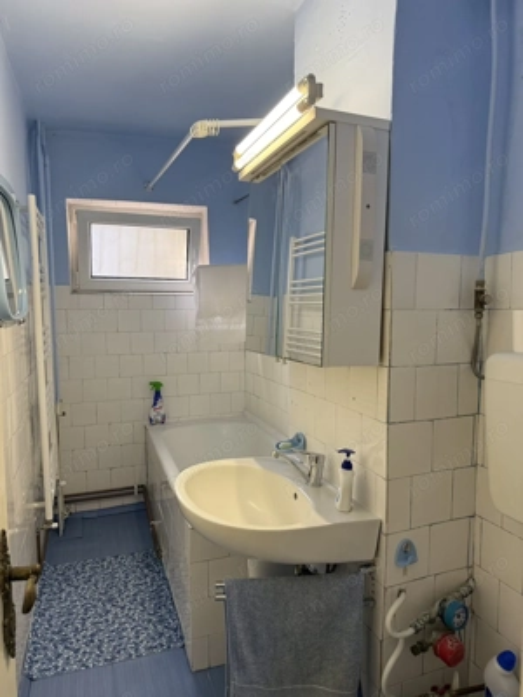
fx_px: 483
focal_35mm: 24
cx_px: 262
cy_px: 348
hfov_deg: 56.8
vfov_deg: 71.6
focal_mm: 6.76
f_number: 1.78
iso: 200
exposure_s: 1/100
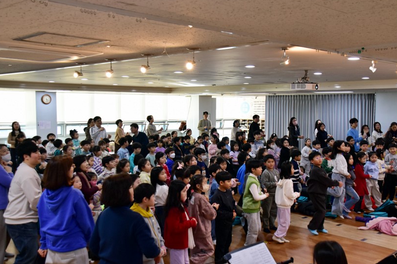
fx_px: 441
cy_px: 140
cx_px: 208
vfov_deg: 33.4
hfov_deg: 48.4
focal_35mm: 40
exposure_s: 1/100
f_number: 5
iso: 800
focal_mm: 24
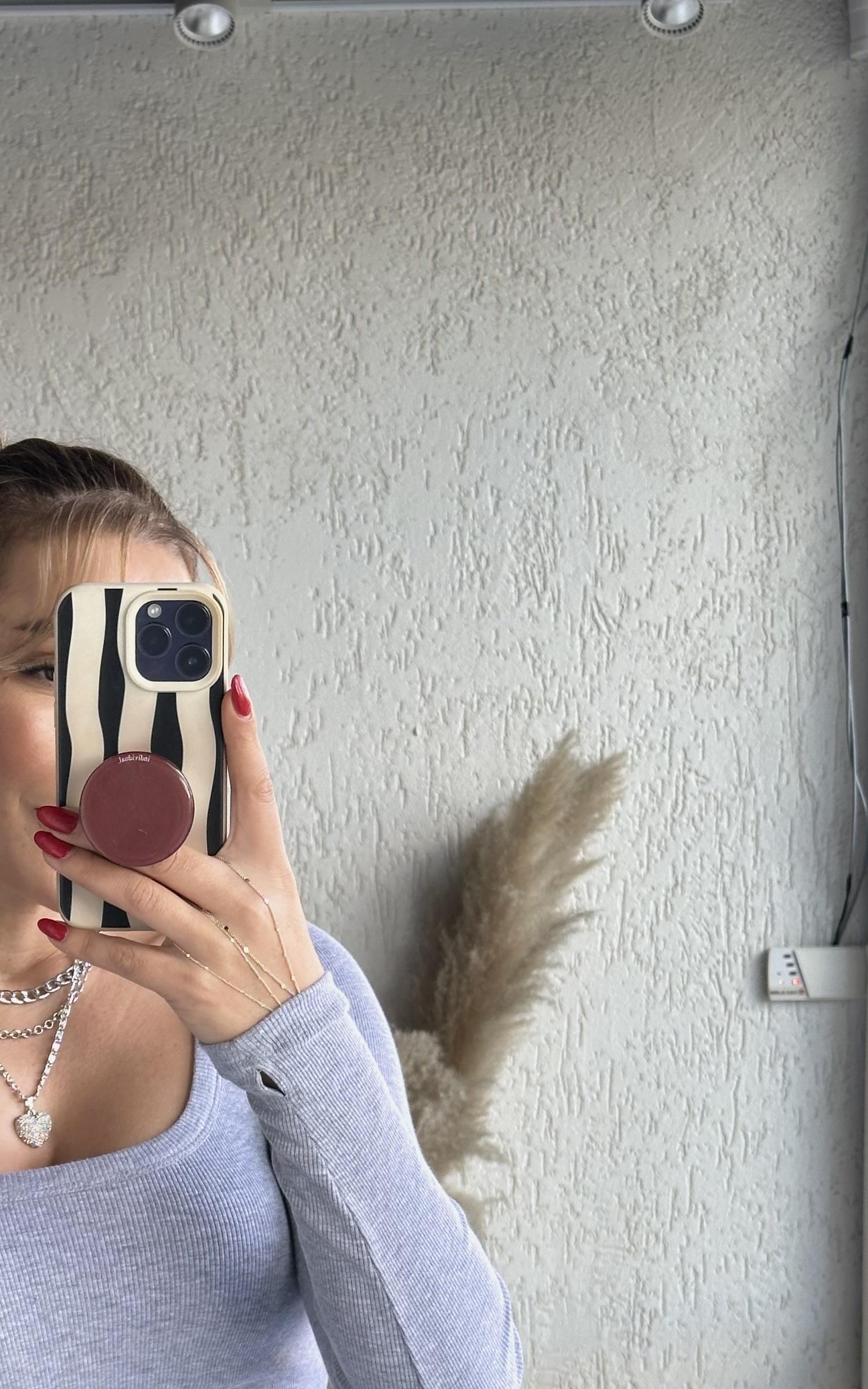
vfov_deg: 27.2
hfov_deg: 17.2
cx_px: 128
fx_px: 2838
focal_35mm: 75
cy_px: 1004
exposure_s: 1/172
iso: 80
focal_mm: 6.86
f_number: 1.78
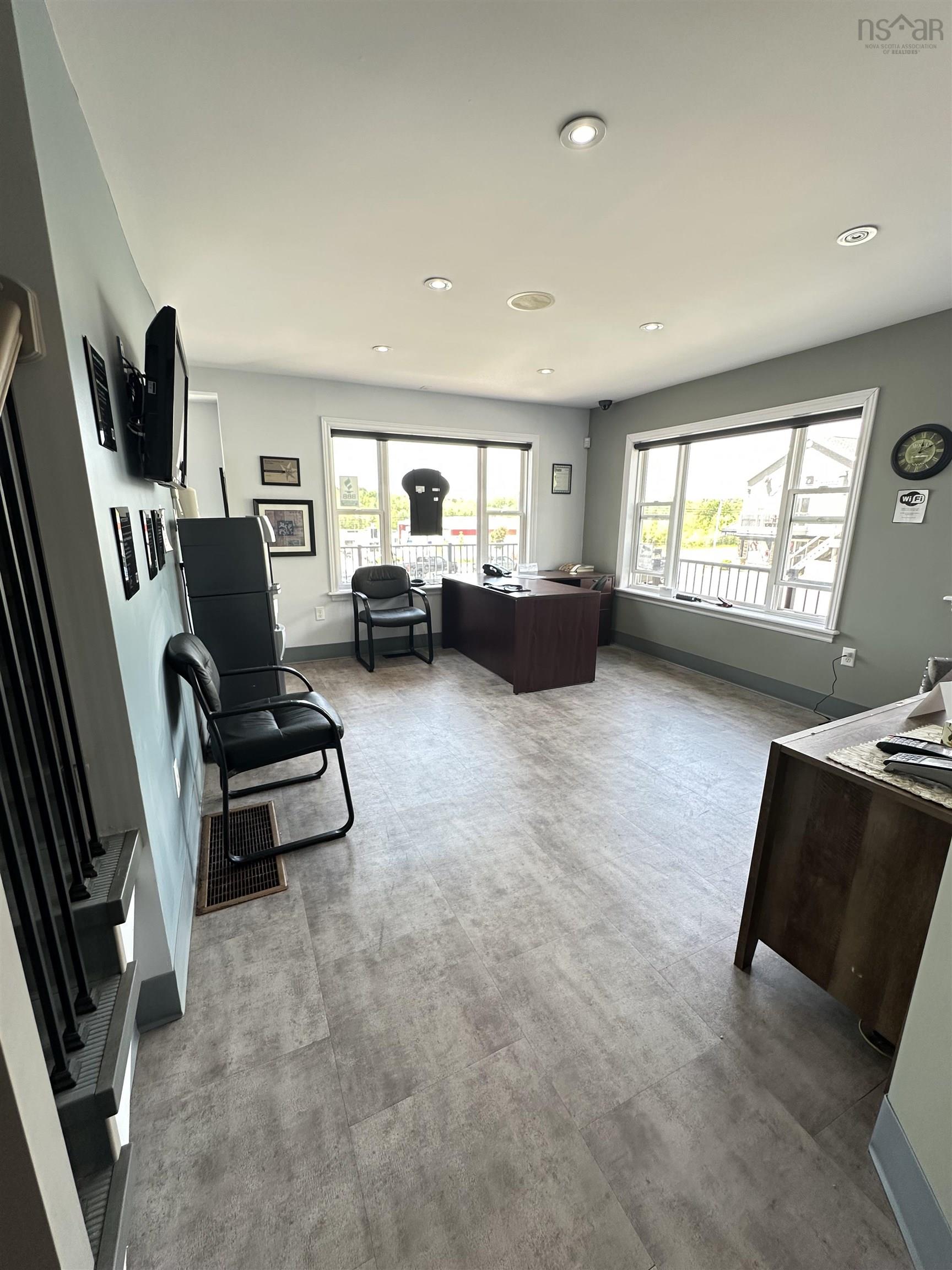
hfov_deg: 85.7
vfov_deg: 102.1
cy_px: 635
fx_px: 513
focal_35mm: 14
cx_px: 476
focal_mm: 2.22
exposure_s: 1/99
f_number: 2.2
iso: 160
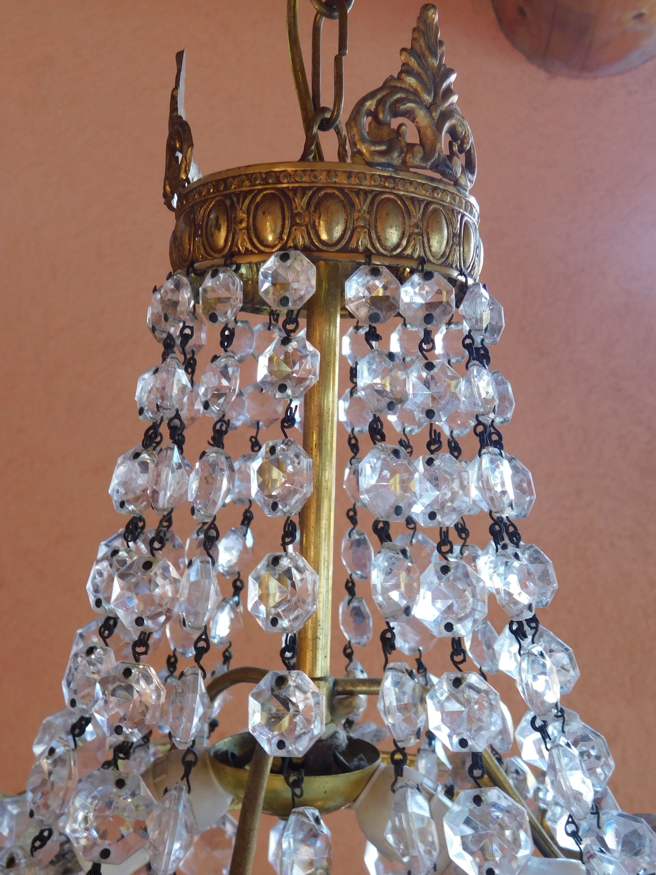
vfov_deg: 51.4
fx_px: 910
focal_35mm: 36
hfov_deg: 39.7
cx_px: 328
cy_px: 438
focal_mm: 6.3
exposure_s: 1/30
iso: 180
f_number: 3.5
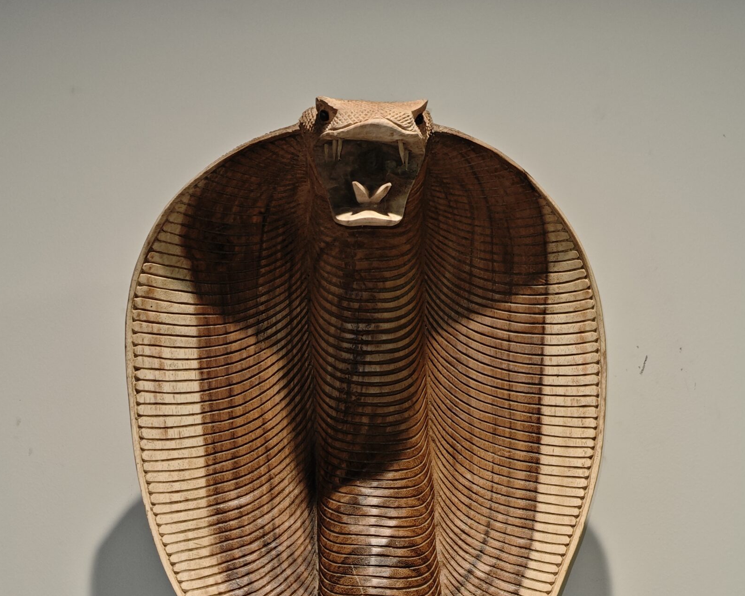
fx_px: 1588
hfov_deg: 26.4
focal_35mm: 72
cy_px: 585
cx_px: 390
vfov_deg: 20.6
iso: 200
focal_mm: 8.72
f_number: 1.63
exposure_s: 1/100
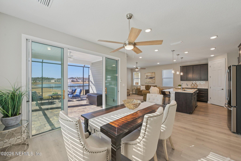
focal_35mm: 14
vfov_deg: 81.2
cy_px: 80
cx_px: 120
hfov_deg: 104.3
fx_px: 94
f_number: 8
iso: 100
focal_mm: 14
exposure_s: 1/30
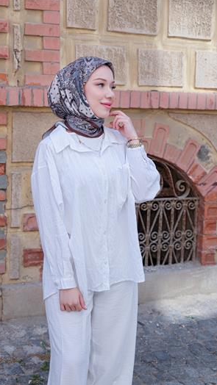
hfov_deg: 19.7
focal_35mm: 61
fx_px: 624
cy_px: 194
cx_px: 93
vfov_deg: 34.3
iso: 320
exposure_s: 1/340
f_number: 6.4
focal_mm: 70
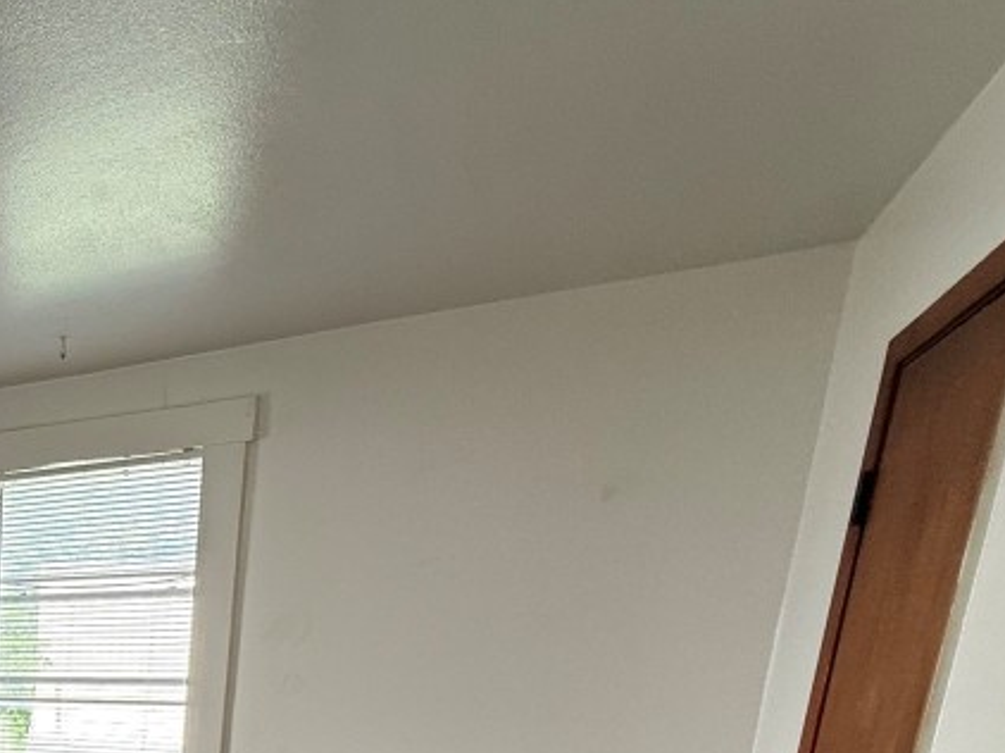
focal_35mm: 34
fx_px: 987
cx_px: -193
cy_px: 884
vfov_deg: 34.3
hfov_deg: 39.5
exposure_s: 1/99
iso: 100
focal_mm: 2.22
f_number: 2.2
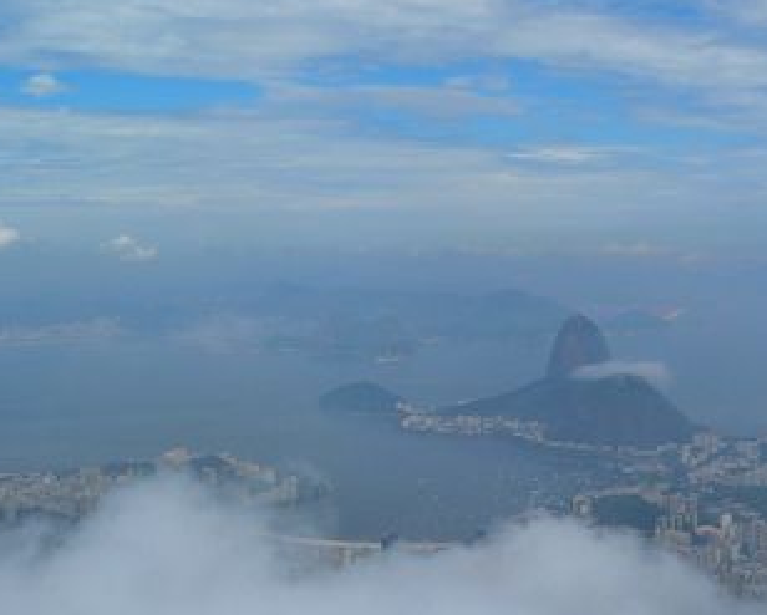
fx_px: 1295
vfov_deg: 26.6
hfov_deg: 32.3
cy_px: 405
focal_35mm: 57
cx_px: 583
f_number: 5.6
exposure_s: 1/1000
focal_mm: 6
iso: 80
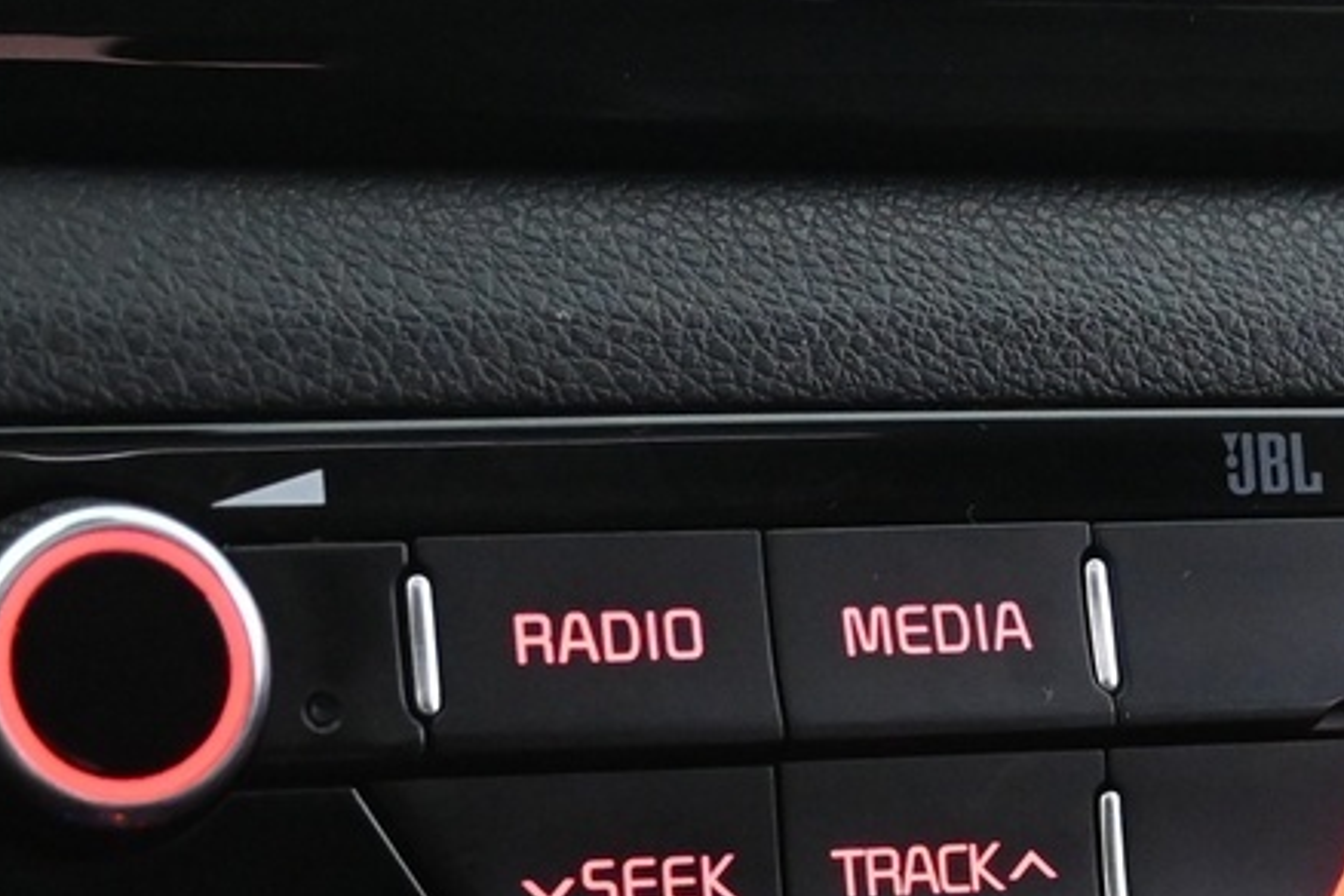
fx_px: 5183
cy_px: 1194
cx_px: 773
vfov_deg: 9.7
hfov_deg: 14.8
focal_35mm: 139
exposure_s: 1/15
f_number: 4.2
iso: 2500
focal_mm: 25
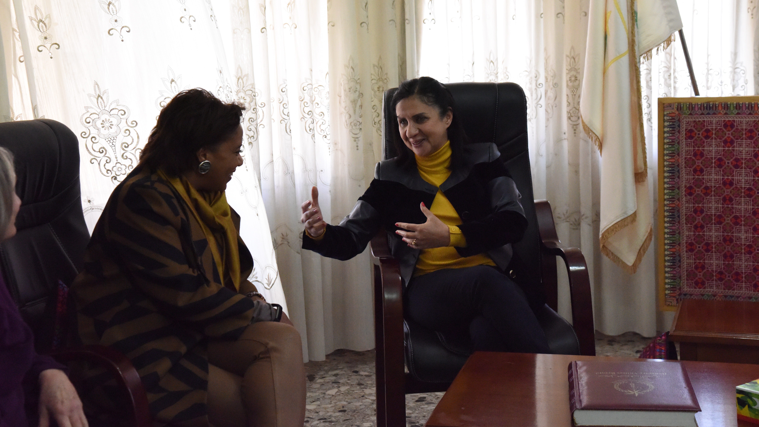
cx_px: 381
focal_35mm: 69
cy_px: 177
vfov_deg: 17.5
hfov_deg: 30.6
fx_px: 1389
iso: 10000
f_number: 7.1
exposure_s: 1/200
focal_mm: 65
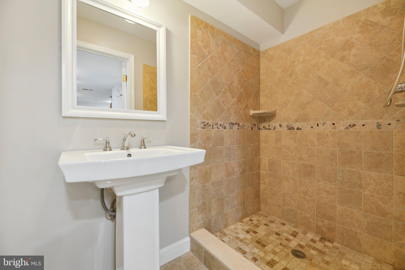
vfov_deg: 81.2
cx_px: 202
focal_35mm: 14
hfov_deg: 104.2
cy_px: 135
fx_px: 158
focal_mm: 14
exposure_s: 1/5
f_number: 8
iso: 400
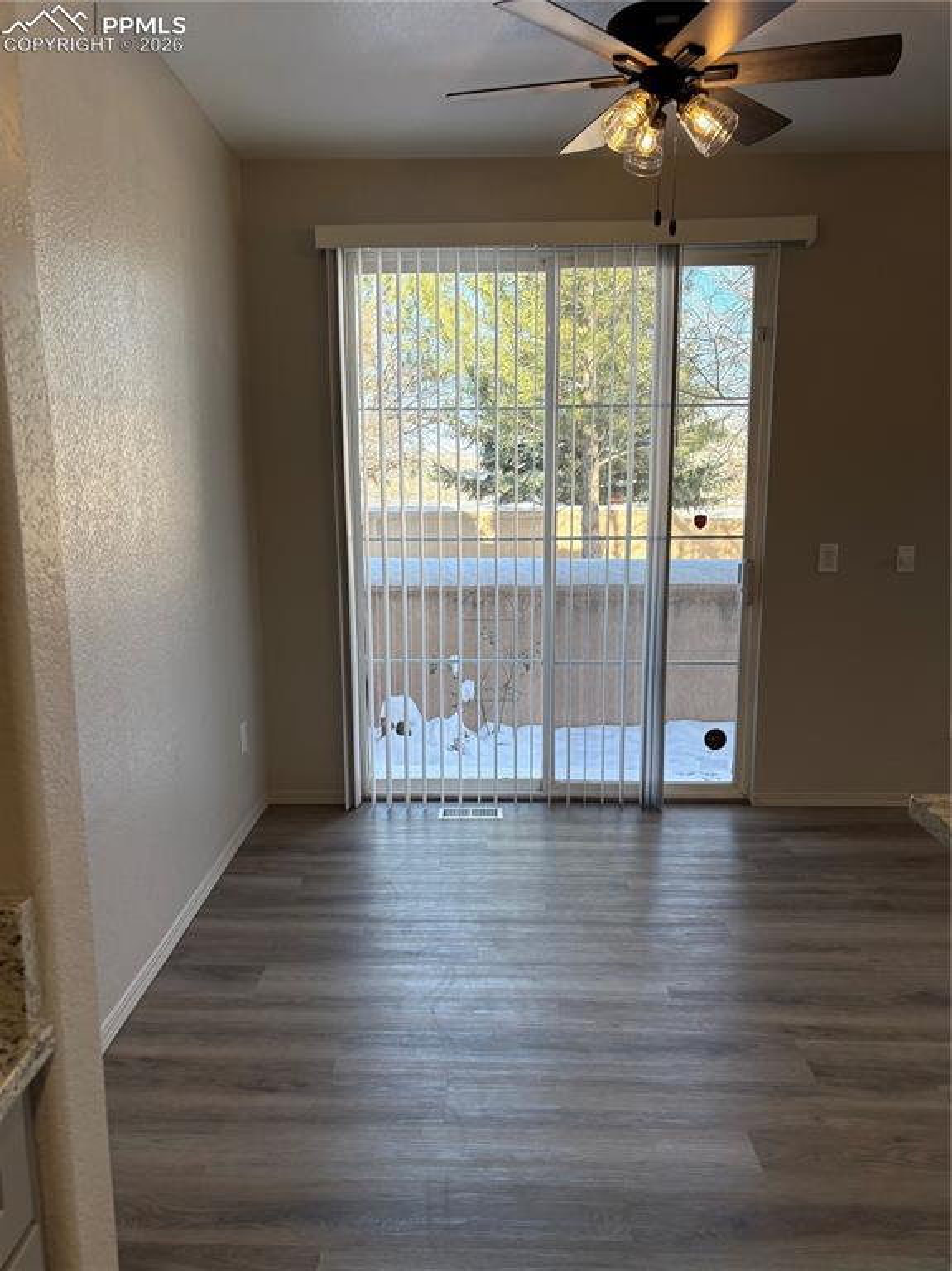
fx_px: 954
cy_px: 636
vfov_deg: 67.3
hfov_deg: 53.0
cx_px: 476
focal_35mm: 26
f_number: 1.6
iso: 64
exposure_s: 1/229
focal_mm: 5.96
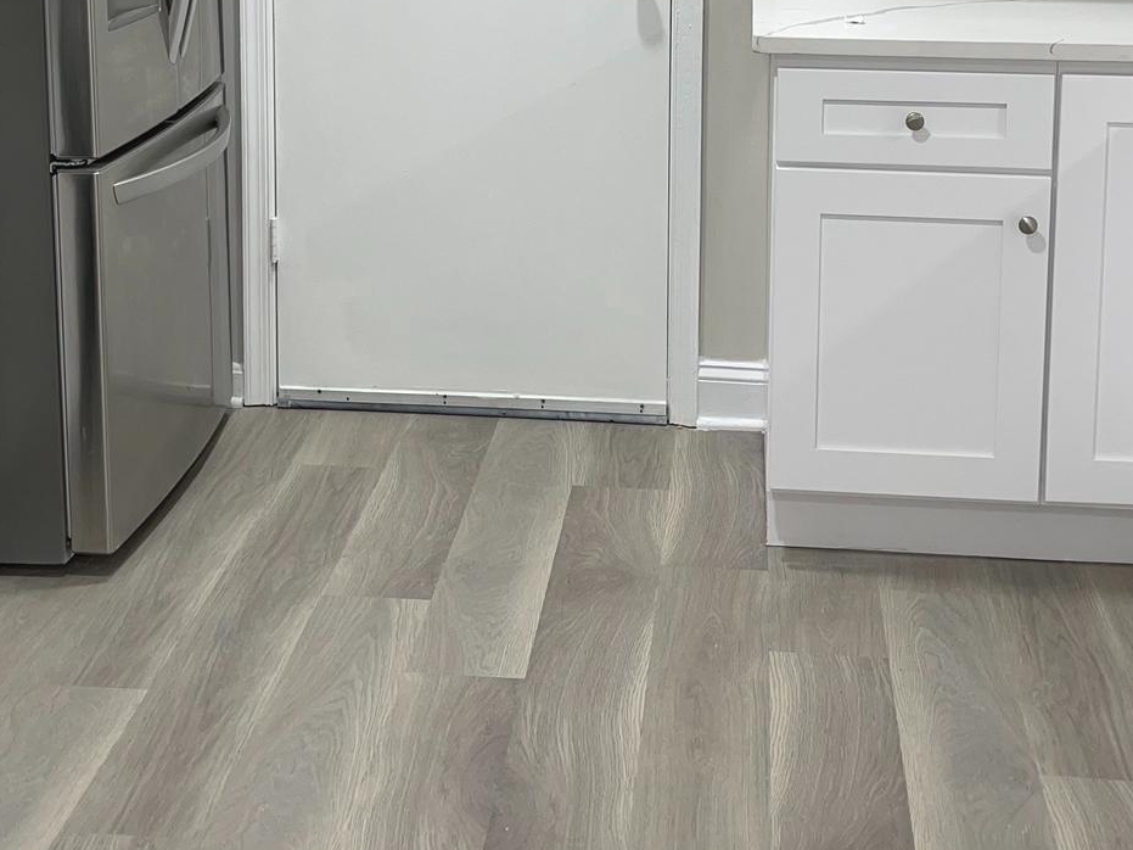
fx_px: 1800
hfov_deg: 34.9
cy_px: -35
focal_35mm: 55
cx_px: 546
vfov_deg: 25.1
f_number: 1.6
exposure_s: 1/31
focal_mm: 5.1
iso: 32
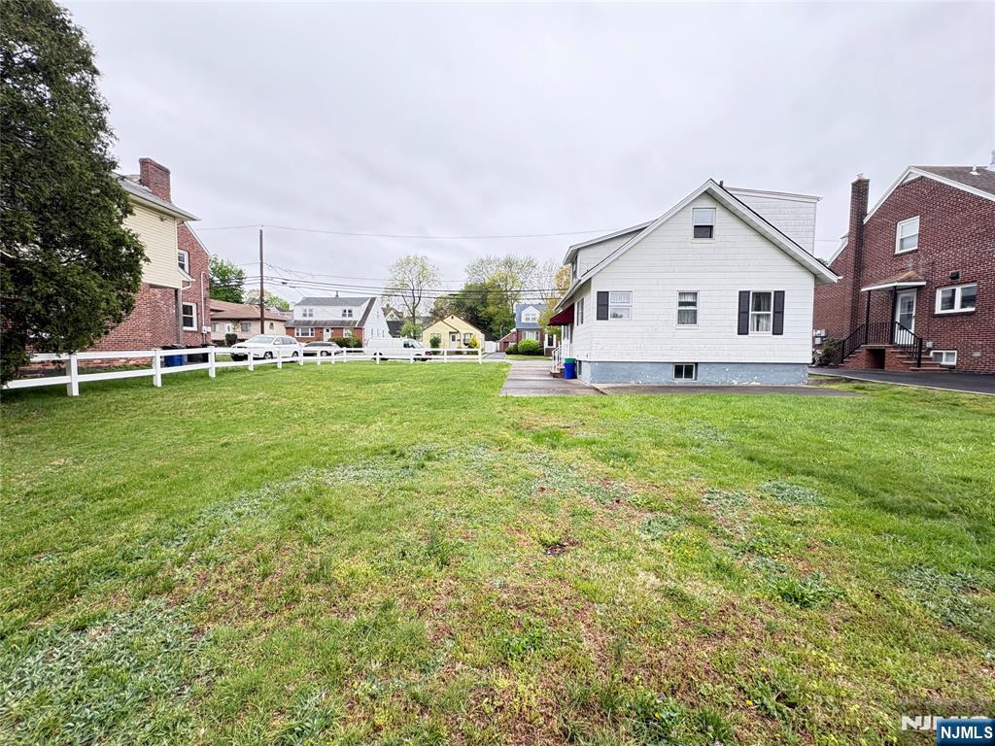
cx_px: 498
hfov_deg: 102.1
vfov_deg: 85.7
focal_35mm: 14
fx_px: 402
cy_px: 373
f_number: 2.2
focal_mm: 2.22
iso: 80
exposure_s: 1/129
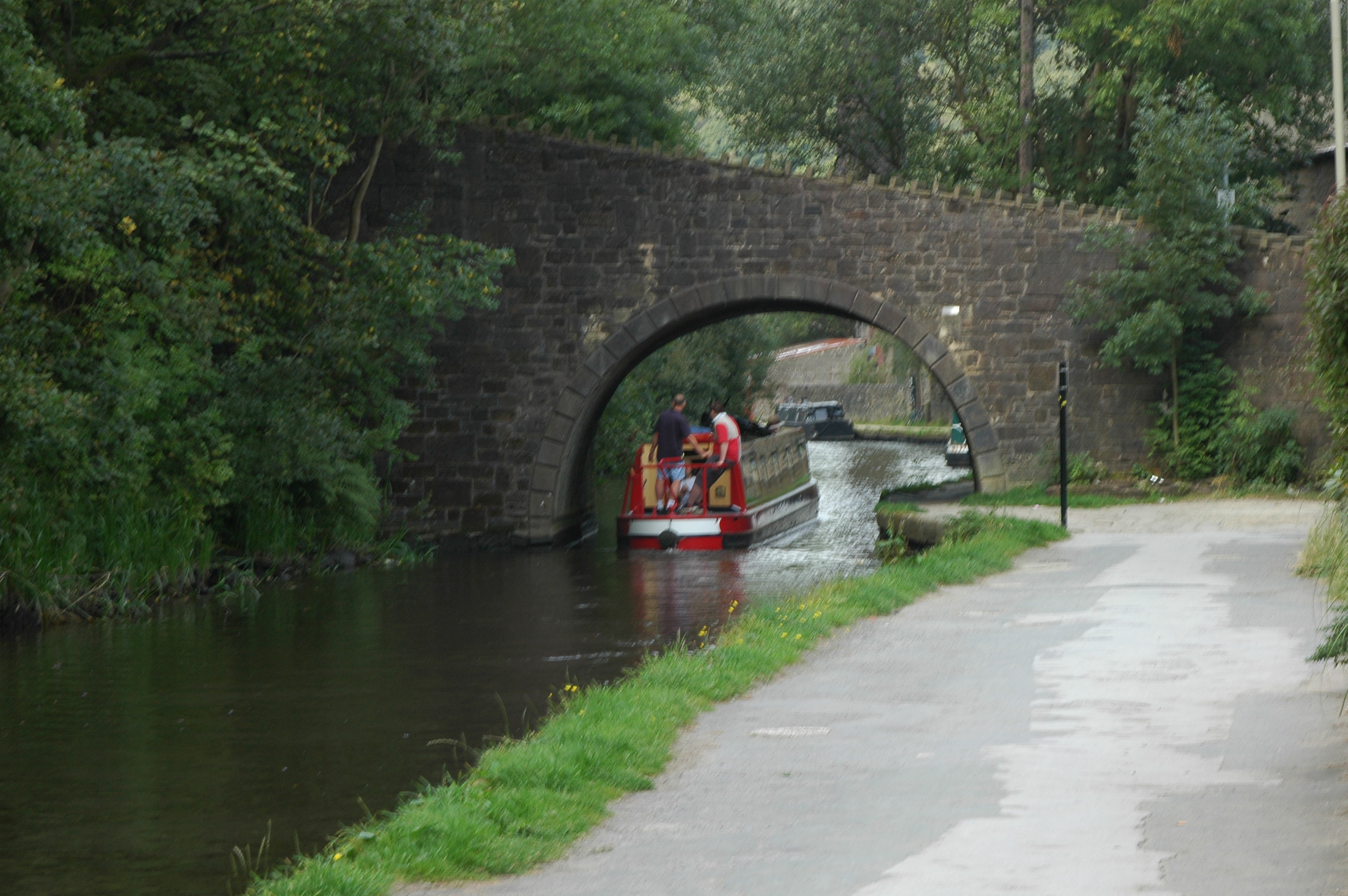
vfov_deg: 13.8
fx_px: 3704
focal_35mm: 99
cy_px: 448
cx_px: 674
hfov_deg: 20.6
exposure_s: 1/80
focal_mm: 66
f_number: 9
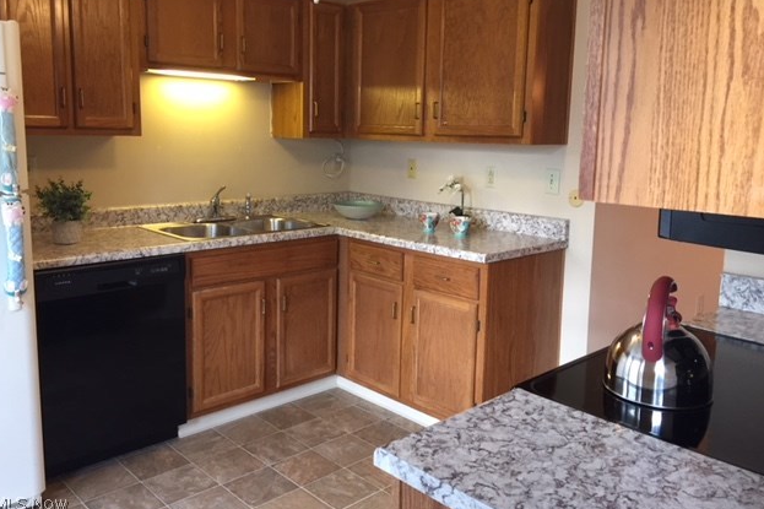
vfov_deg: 42.2
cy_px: 222
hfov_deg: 60.3
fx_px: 658
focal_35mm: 31
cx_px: 380
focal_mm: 4.15
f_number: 2.2
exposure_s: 1/30
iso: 125
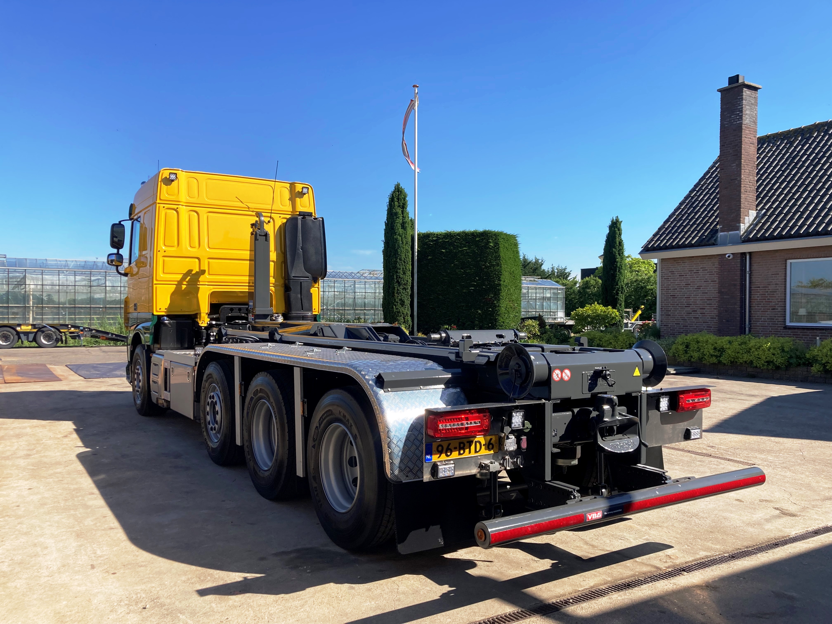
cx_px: 416
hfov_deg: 63.4
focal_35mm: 28
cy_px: 312
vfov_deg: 49.7
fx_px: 673
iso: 20
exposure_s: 1/1429
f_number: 1.8
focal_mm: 3.99
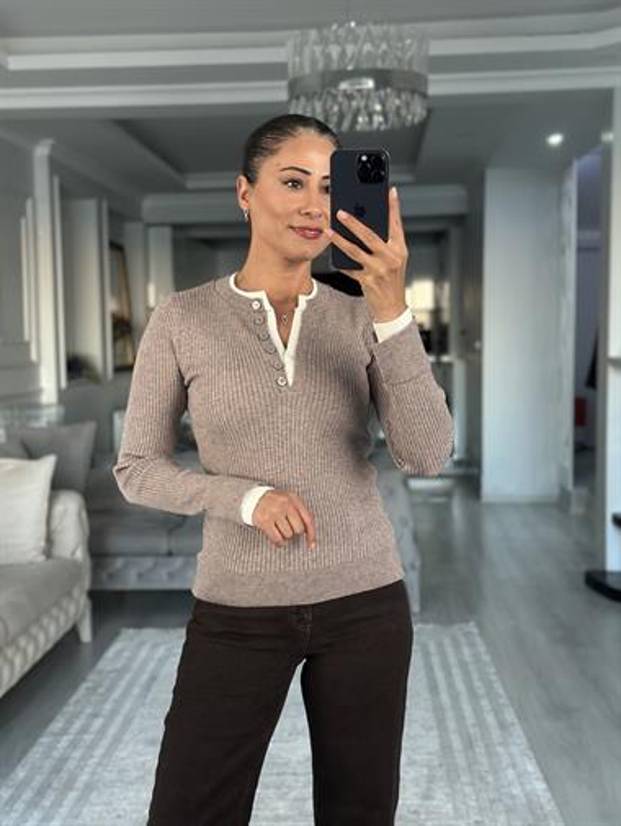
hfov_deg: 30.3
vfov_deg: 39.6
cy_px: 413
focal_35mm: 48
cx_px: 310
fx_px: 1147
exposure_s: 1/59
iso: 400
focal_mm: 6.86
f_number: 1.78
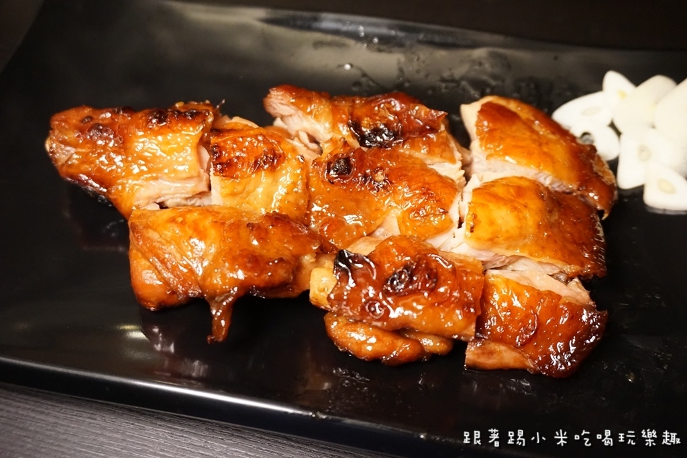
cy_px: 229
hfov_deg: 53.1
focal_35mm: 36
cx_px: 344
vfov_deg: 36.9
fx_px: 687
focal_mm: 24
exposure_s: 1/60
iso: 3200
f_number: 4.5
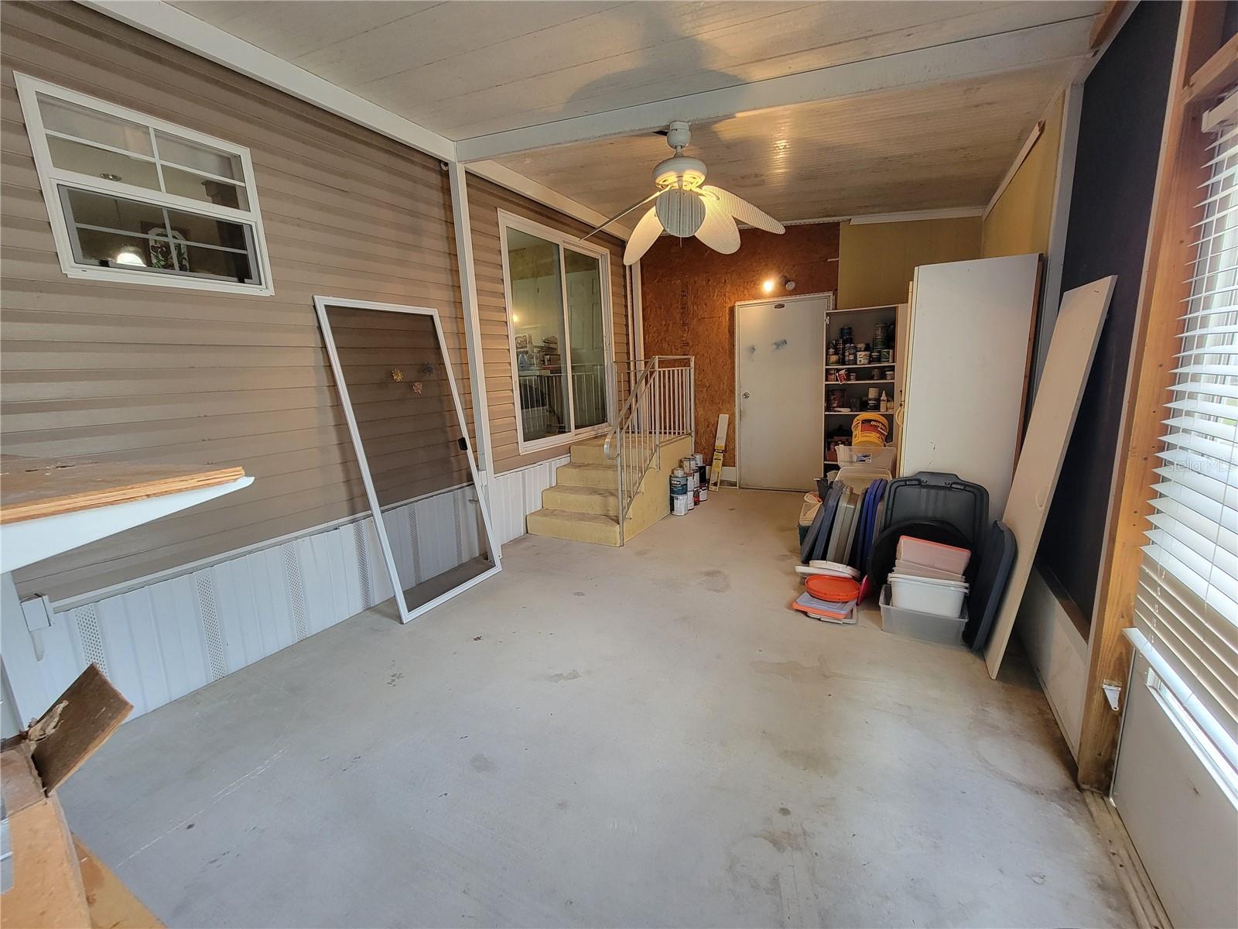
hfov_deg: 106.2
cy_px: 464
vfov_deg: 89.9
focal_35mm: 13
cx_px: 619
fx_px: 465
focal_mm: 2.2
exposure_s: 1/60
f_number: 2.2
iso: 200
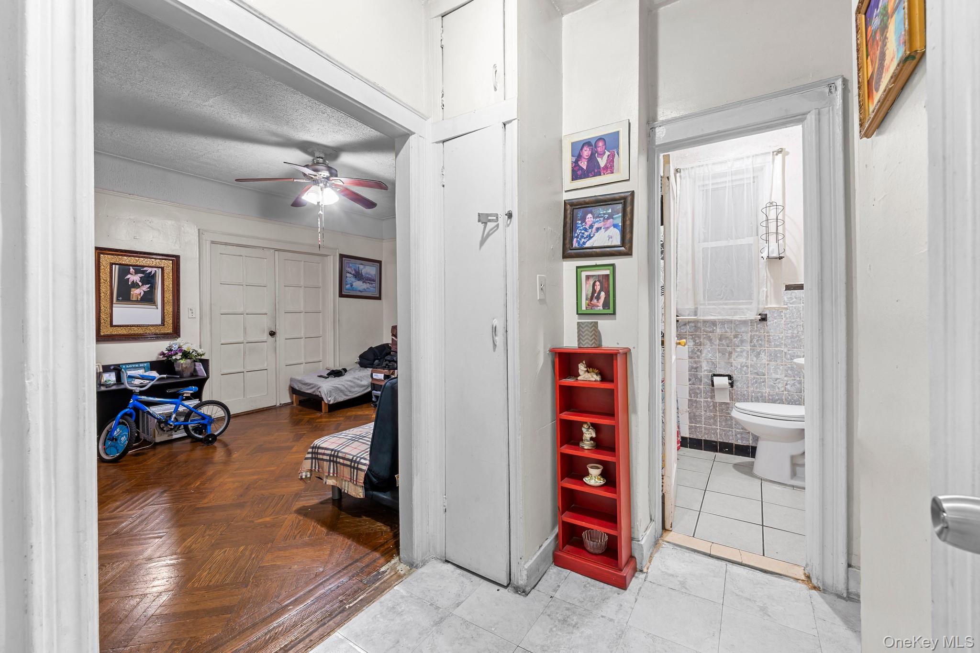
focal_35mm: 14
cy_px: 326
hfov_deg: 104.3
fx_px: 381
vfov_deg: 81.2
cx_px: 490
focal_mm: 14
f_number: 10
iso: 640
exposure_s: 4
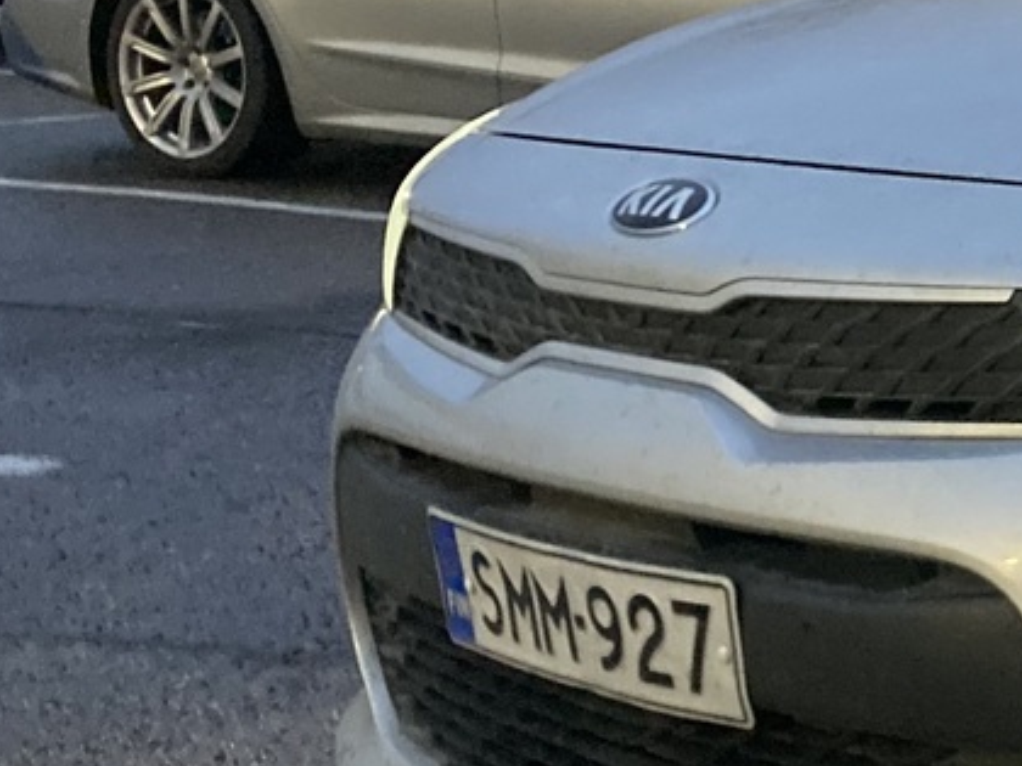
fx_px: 2834
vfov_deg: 15.3
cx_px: 1601
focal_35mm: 96
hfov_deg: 17.9
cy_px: 216
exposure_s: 1/27
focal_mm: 3.99
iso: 500
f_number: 1.8
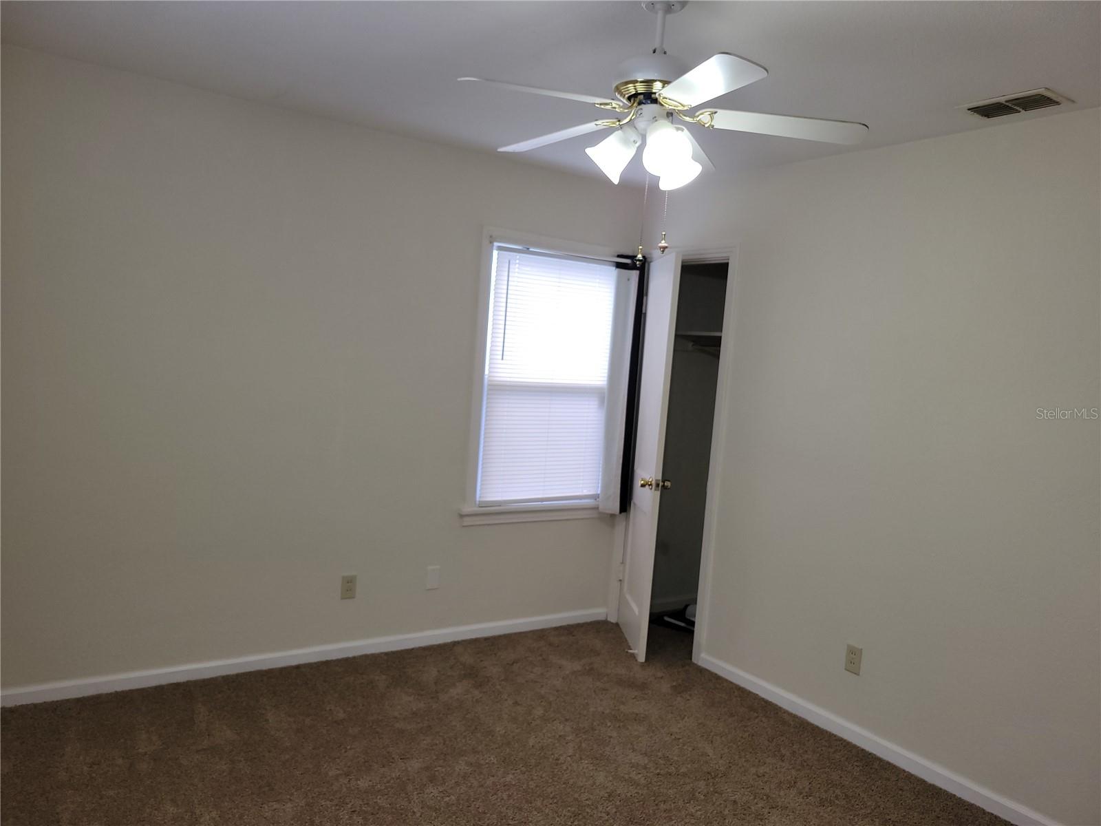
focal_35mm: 26
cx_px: 550
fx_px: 827
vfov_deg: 53.1
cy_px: 413
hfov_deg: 67.3
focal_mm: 5.4
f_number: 1.8
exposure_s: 1/120
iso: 64
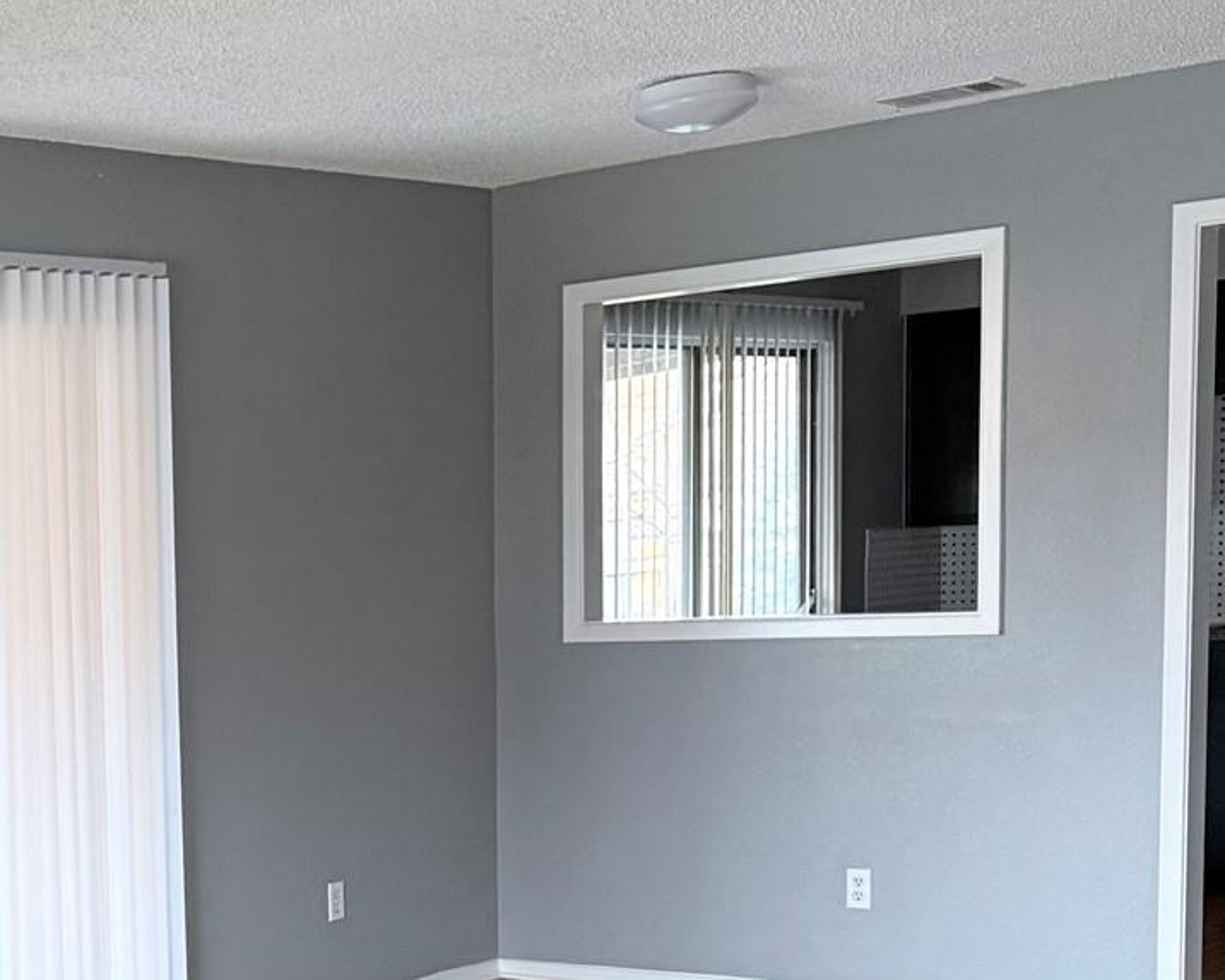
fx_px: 2429
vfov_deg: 22.2
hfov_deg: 25.8
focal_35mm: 67
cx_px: -178
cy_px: 913
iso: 250
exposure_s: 1/60
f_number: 1.78
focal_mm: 6.76
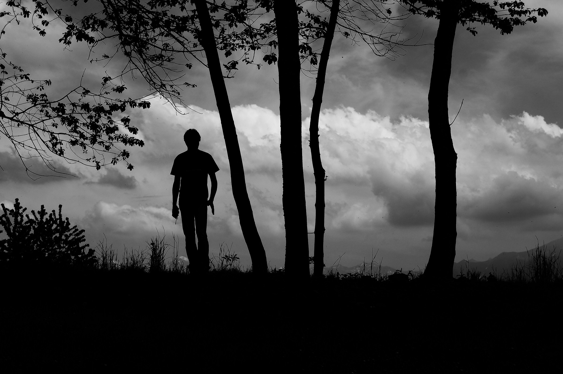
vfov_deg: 16.5
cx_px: 282
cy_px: 187
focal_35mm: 82
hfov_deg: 24.6
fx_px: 1289
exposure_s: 1/400
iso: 100
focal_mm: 55
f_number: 9
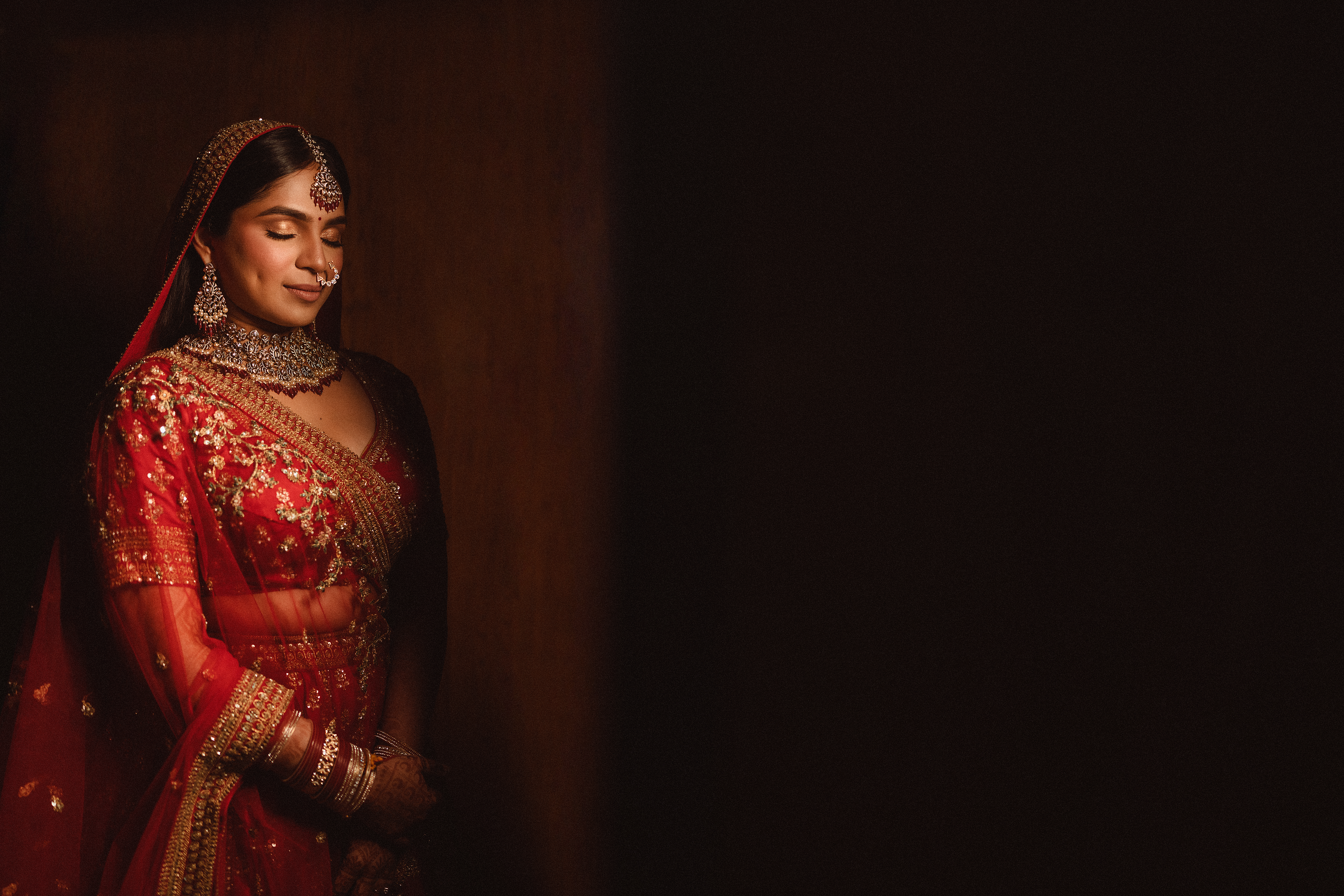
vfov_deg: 37.9
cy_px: 448
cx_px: 672
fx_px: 1307
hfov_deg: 54.4
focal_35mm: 35
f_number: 1.6
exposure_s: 1/320
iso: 640
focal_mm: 35
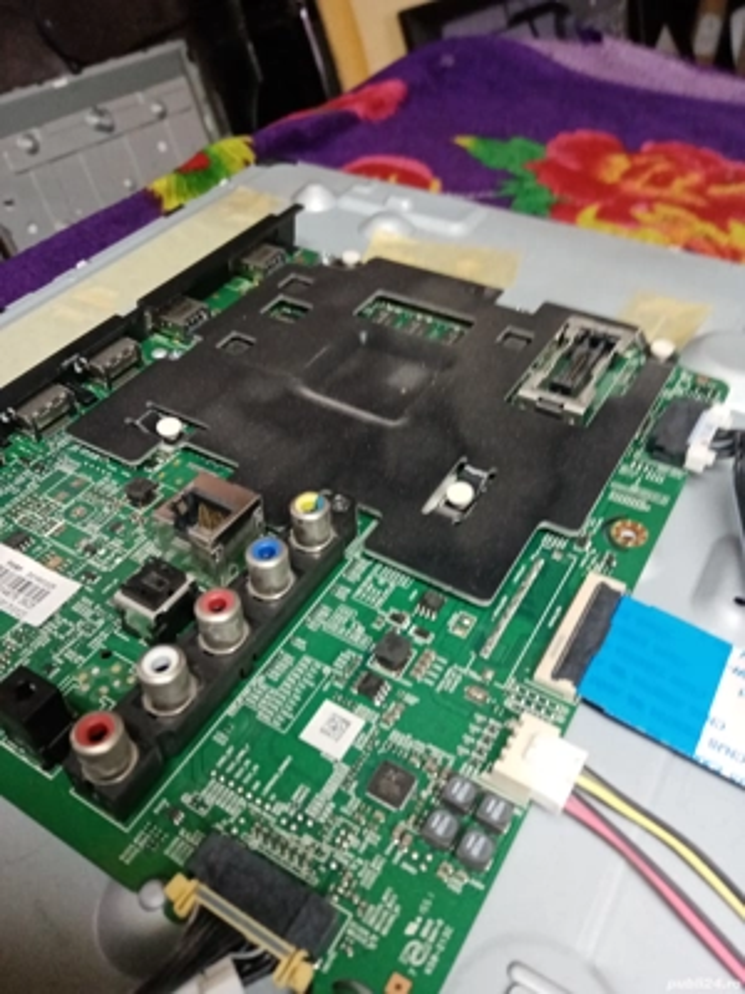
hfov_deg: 53.1
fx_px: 746
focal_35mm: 26
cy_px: 497
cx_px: 372
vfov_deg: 67.3
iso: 260
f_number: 1.8
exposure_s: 1/25
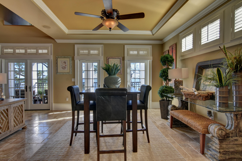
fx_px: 111
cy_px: 80
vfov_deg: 72.0
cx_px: 121
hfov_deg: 95.0
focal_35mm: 16
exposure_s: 1/13
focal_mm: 11
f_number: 8
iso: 400
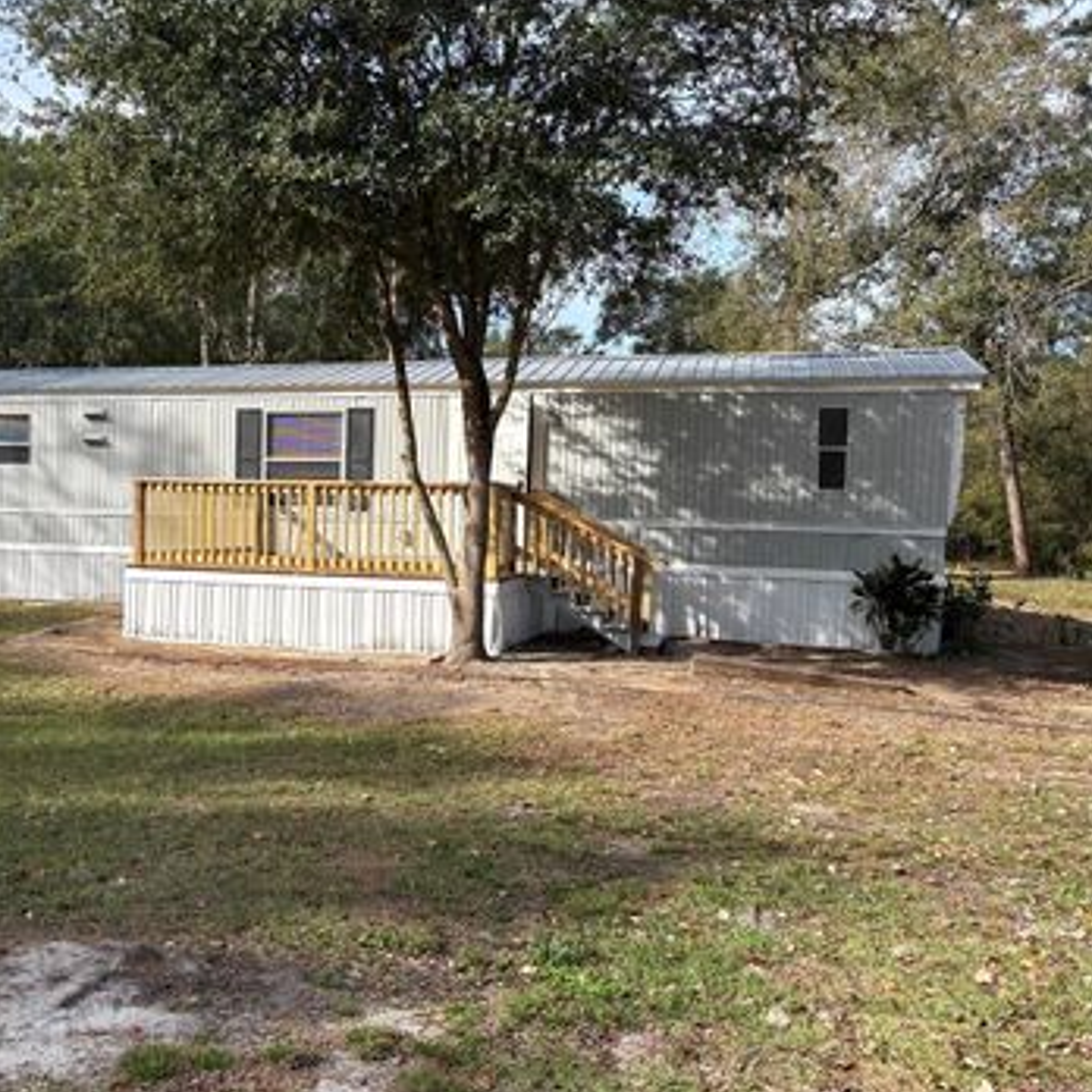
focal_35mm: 33
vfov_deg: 49.7
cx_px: 326
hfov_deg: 48.5
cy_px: 579
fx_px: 1178
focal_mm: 5.96
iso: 50
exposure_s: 1/1901
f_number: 1.6
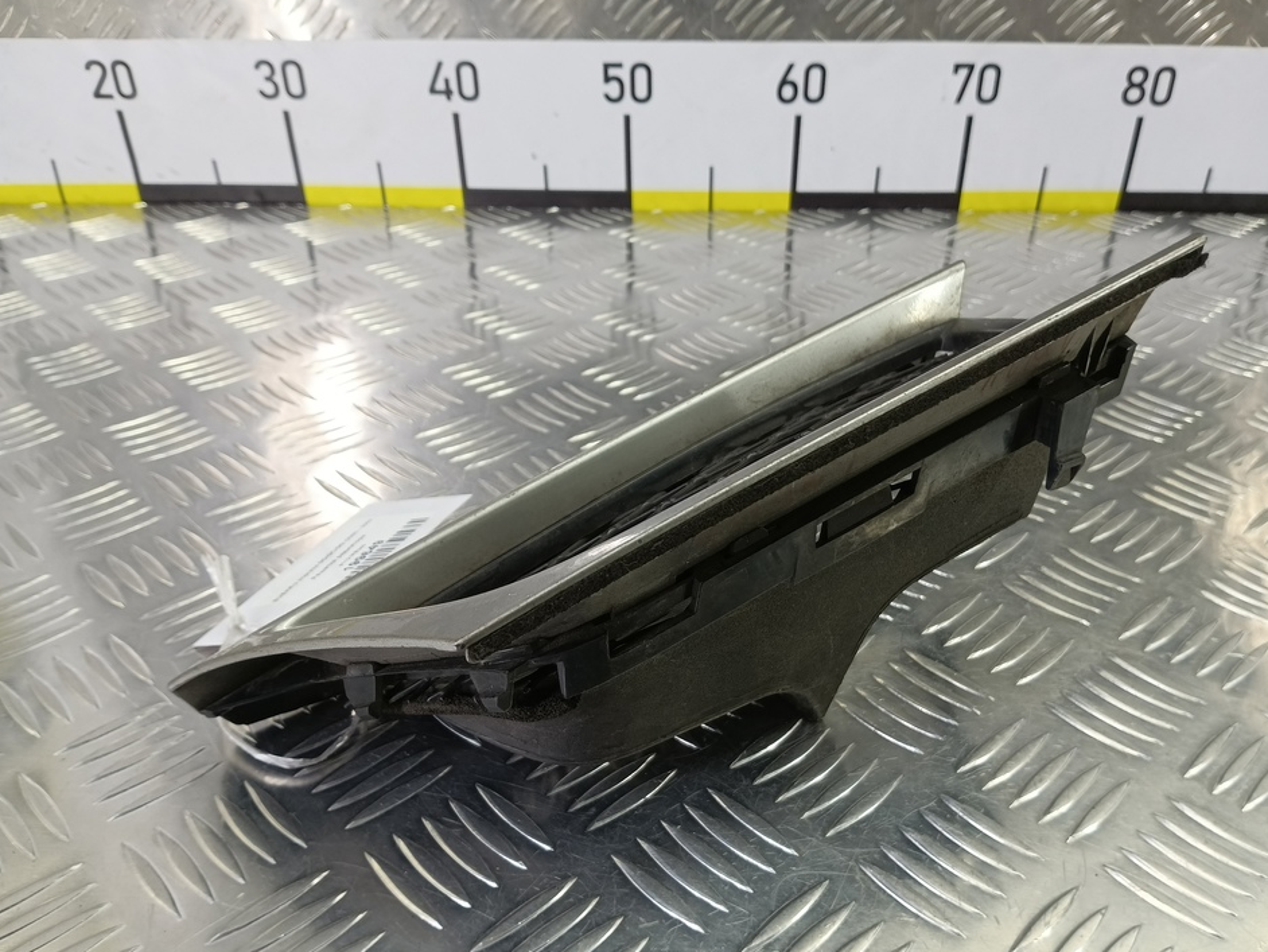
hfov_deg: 69.3
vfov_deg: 54.8
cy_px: 510
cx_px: 680
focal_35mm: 25
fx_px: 916
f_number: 1.6
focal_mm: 4.11
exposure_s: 1/50
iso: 134
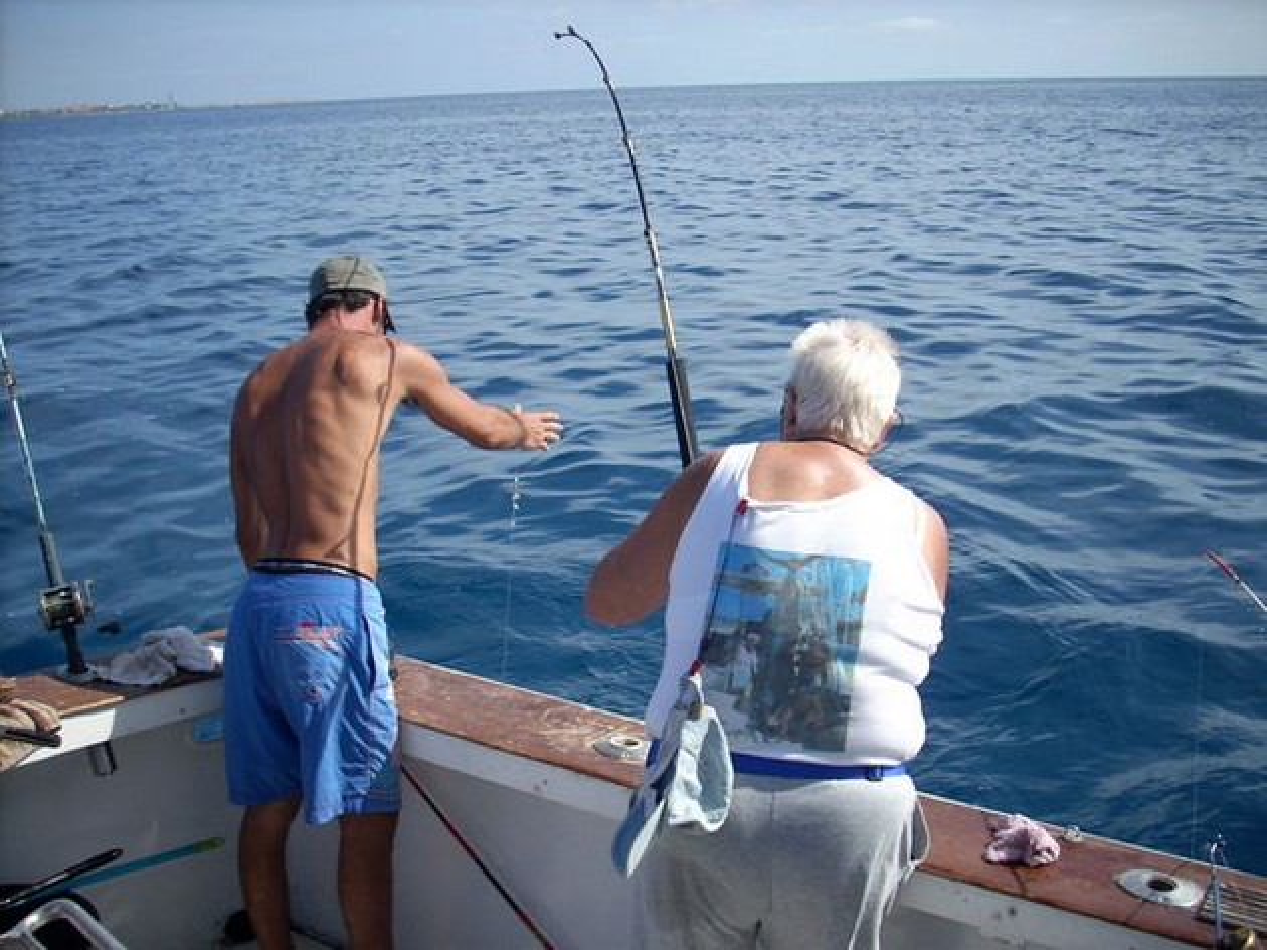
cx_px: 634
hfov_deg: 50.2
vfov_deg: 38.6
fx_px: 1354
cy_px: 475
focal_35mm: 37
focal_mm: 6.2
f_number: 5.6
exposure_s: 1/239
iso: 64
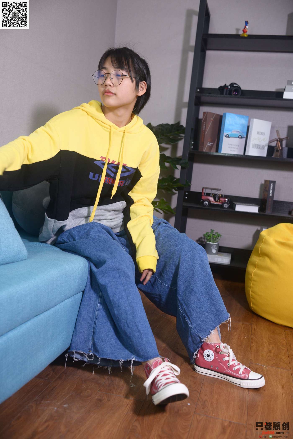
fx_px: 427
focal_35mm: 35
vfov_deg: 54.4
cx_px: 146
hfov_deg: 37.9
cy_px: 220
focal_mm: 35
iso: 800
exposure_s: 1/100
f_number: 5
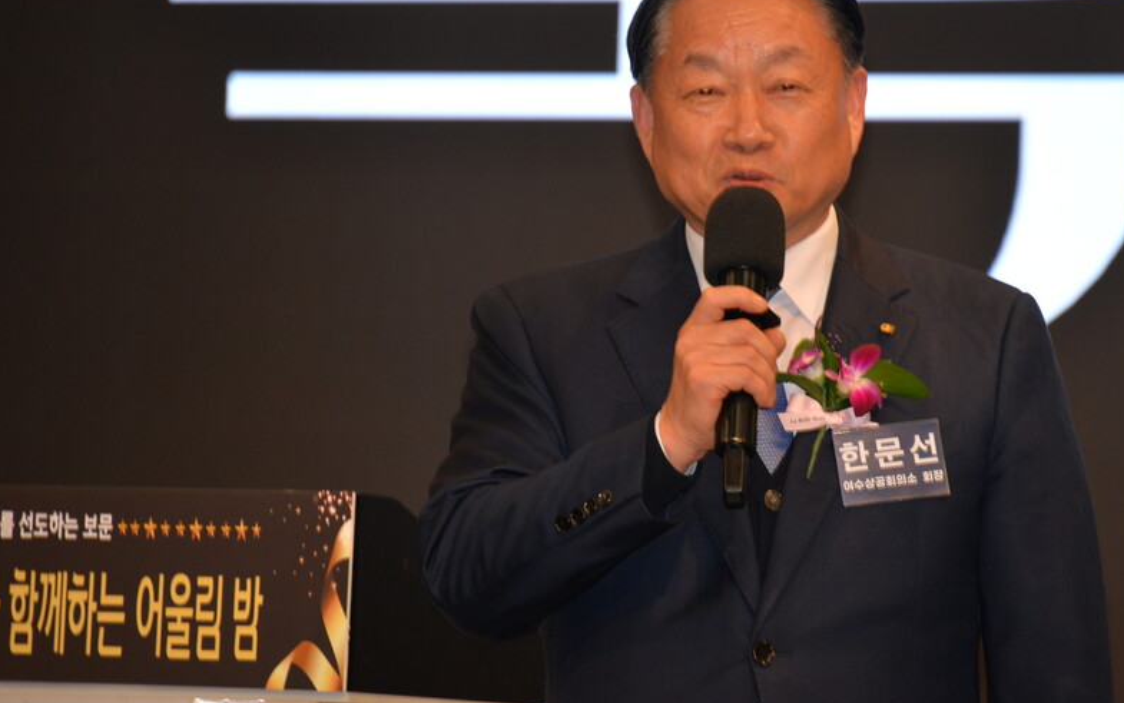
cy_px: 283
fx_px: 11459
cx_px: 684
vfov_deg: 3.5
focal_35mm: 374
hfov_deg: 5.6
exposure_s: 1/60
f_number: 5.6
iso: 800
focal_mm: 300
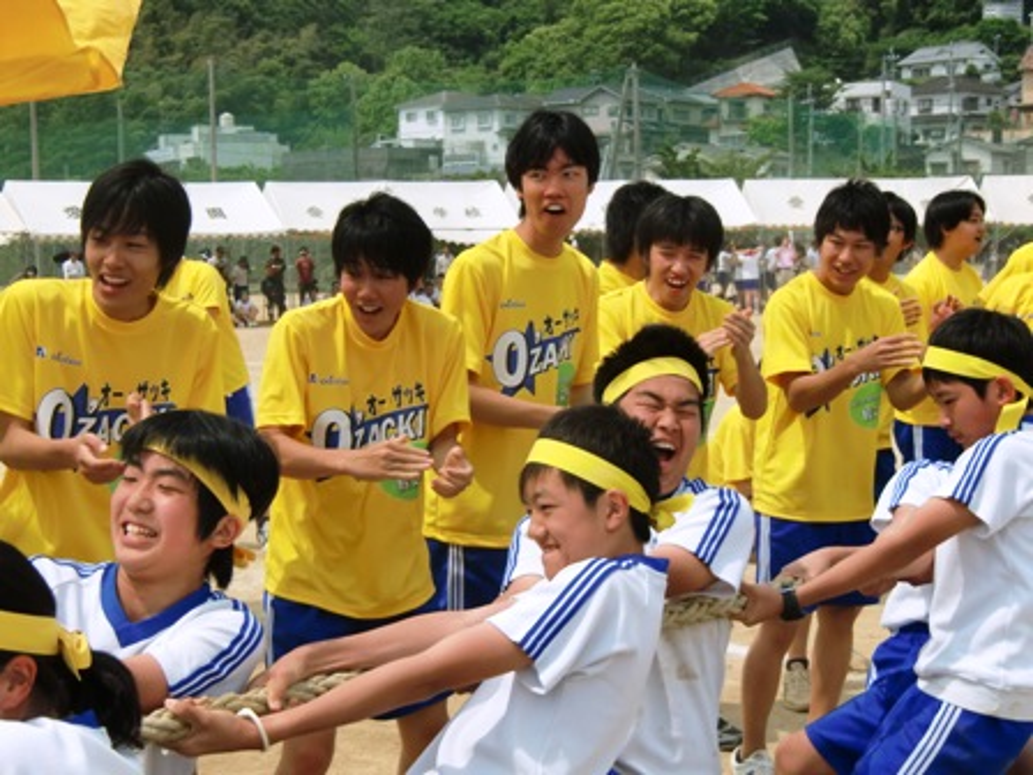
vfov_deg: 22.6
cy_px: 388
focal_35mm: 65
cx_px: 516
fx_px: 1940
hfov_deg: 29.8
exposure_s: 1/800
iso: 64
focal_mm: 11.6
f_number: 4.4
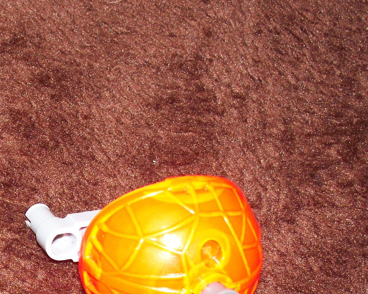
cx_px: -85
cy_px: 263
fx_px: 1187
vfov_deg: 14.0
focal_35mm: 109
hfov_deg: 16.8
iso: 80
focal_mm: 7.54
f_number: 2.8
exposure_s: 1/30
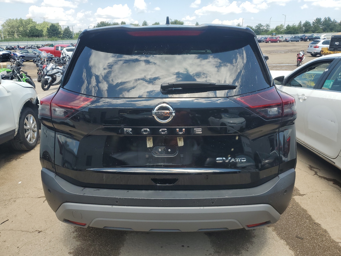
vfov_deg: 53.1
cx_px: 170
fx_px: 256
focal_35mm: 26
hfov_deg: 67.3
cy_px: 128
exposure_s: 1/1667
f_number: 1.5
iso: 50
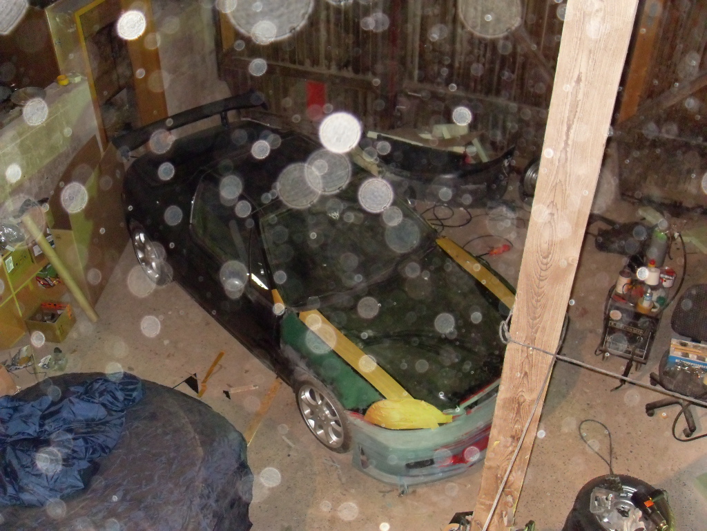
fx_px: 756
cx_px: 354
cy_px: 266
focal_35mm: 37
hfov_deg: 50.1
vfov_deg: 38.7
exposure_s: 1/45
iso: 400
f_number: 2.8
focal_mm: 6.3
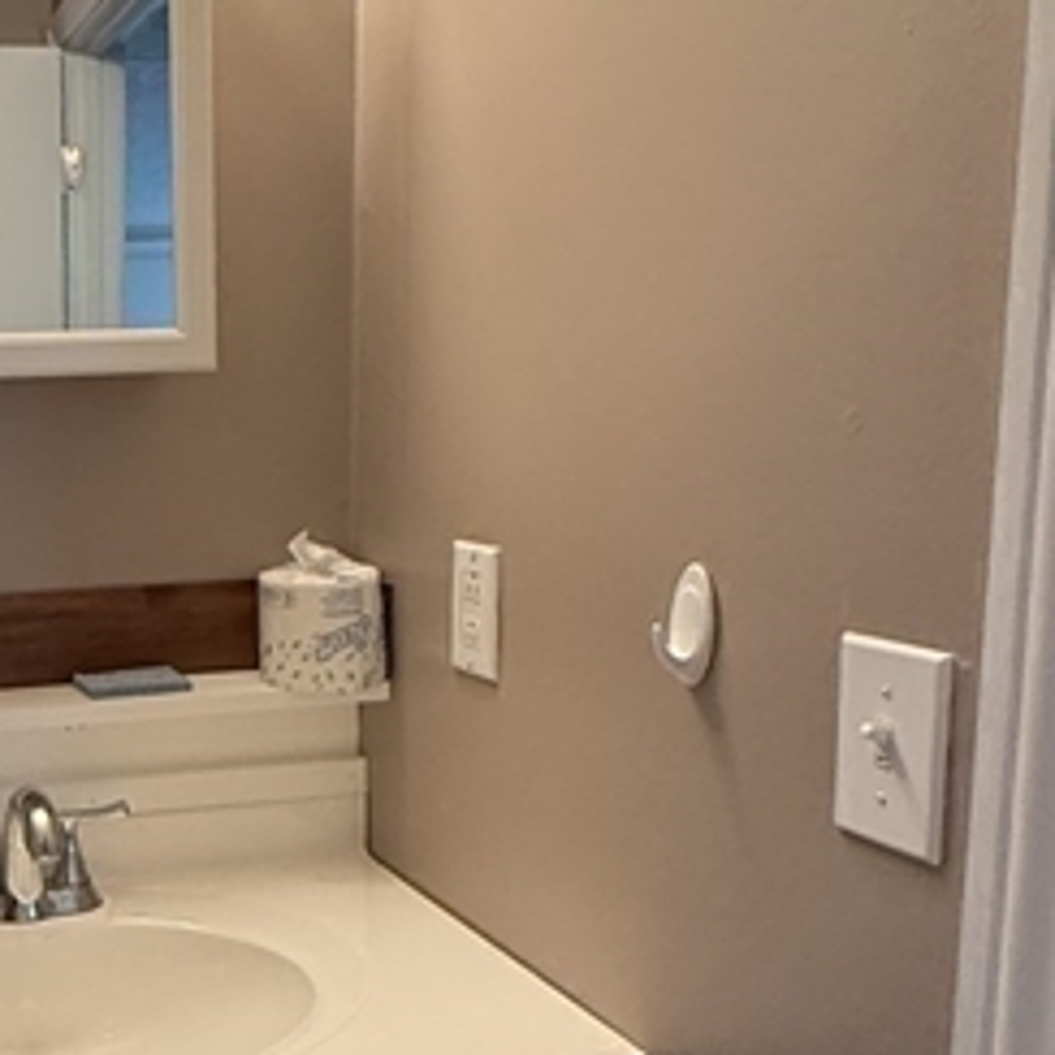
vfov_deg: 42.7
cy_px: 614
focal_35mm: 39
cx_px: 22
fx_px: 1345
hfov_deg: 38.5
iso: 320
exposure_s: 1/60
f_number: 2.2
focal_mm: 2.22
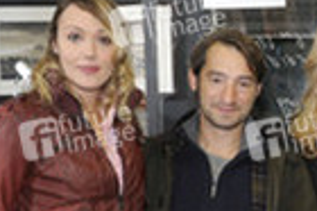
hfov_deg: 16.4
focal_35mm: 122
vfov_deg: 11.1
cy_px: 191
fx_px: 1073
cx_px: 334
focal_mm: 38
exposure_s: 1/160
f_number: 5.6
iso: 1000
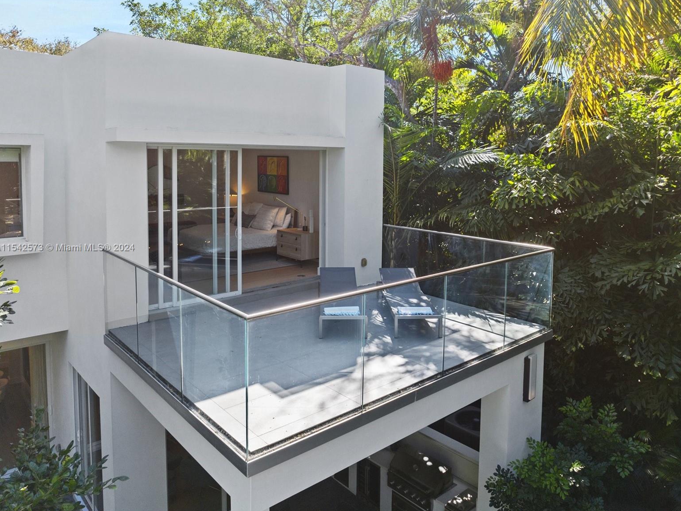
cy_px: 248
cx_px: 347
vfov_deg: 54.9
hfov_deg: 69.4
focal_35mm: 25
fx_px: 492
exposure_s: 1/800
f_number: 2.8
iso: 250
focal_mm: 12.29
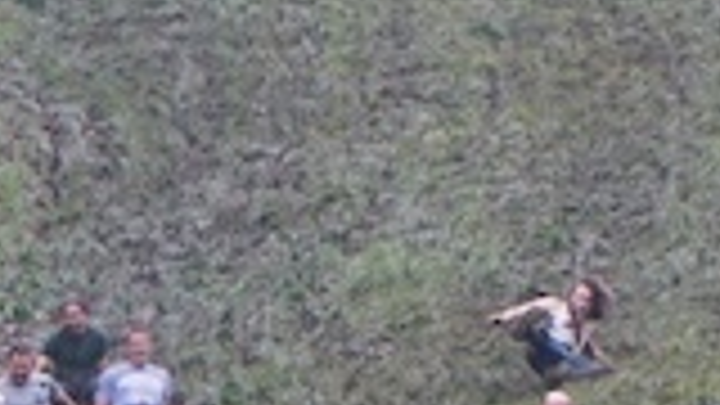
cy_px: 1004
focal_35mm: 549
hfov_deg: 3.9
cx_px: 342
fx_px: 10481
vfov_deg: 2.2
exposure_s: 1/100
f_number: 4.5
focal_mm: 70
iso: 500
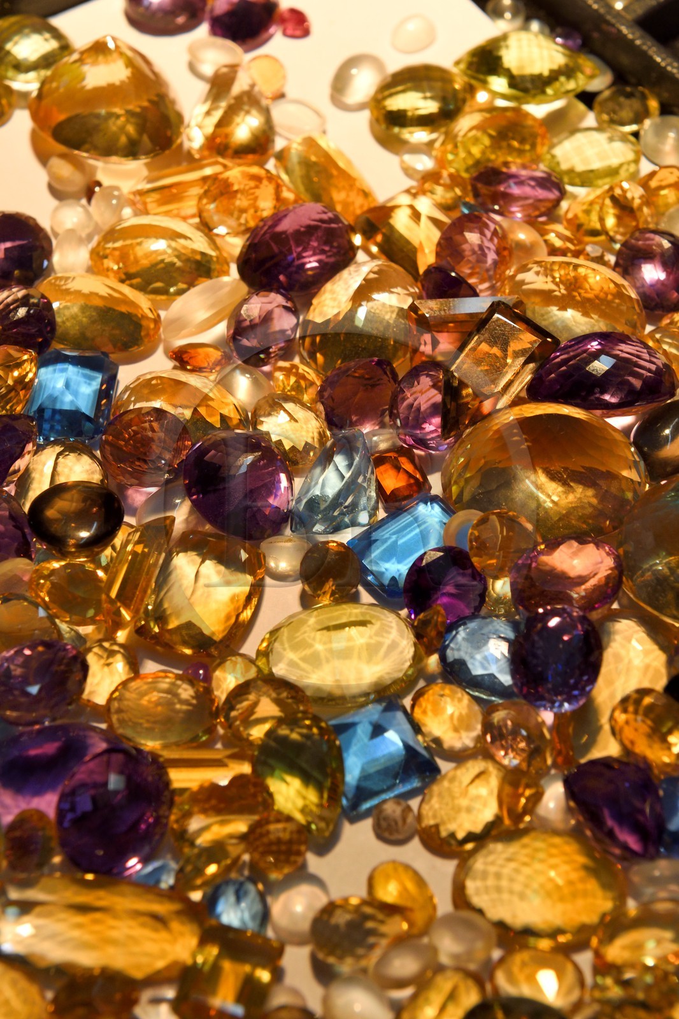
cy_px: 510
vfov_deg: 28.8
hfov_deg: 19.4
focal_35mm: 70
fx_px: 1981
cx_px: 340
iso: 800
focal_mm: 70
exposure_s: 1/60
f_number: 16
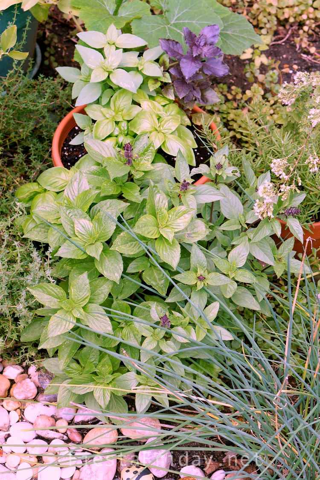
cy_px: 240
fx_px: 1000
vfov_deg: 27.0
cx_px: 160
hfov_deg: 18.2
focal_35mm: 75
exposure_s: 1/100
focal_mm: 50
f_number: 8
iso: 200
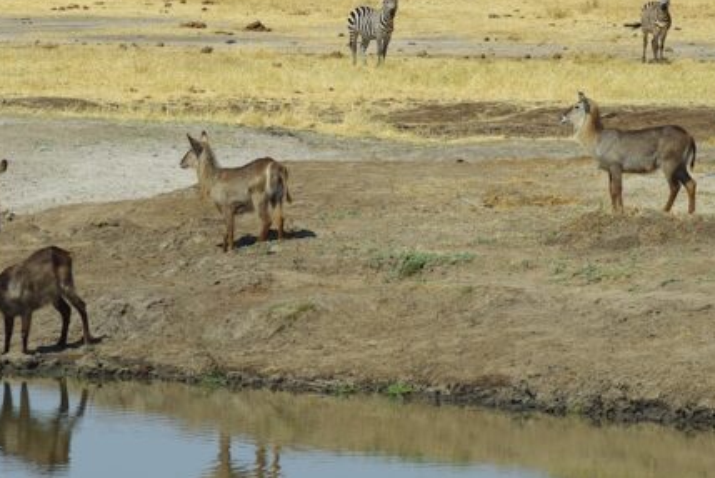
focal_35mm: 394
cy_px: 82
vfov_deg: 3.5
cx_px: 522
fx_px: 7833
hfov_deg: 5.2
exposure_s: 1/350
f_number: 8
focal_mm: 110
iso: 100
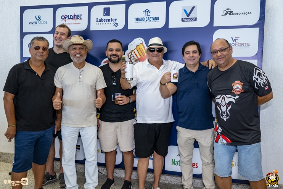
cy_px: 94
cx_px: 142
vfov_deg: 36.9
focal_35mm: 36
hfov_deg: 53.1
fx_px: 283
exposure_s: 1/250
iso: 2000
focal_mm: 24
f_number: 3.2
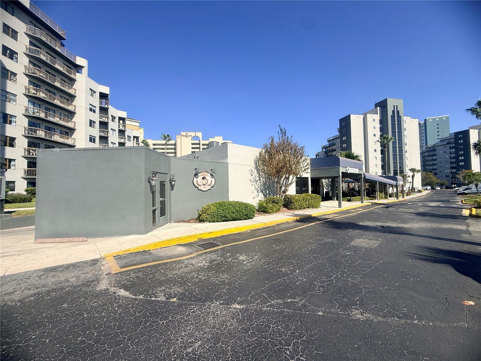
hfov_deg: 102.1
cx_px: 240
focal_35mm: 14
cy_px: 180
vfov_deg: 85.7
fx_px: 195
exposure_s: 1/2611
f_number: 2.2
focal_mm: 2.22
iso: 50
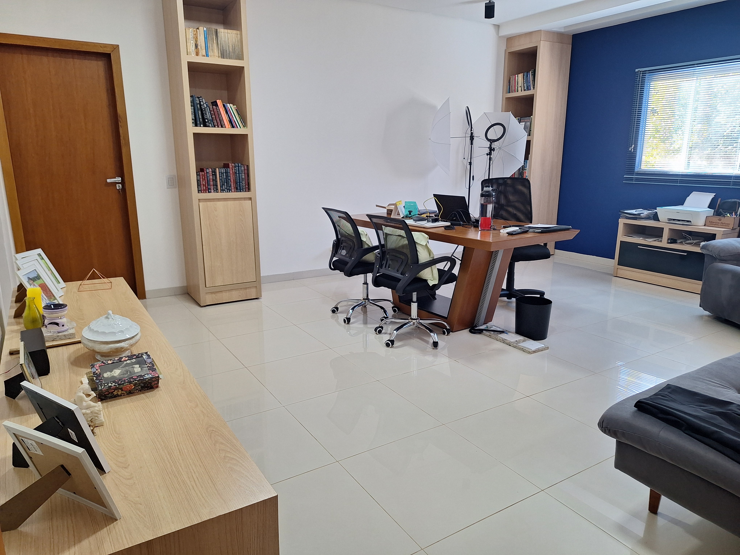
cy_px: 278
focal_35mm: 23
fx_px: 492
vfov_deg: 58.9
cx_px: 370
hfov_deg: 73.9
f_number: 1.8
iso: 80
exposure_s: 1/50
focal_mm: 5.54
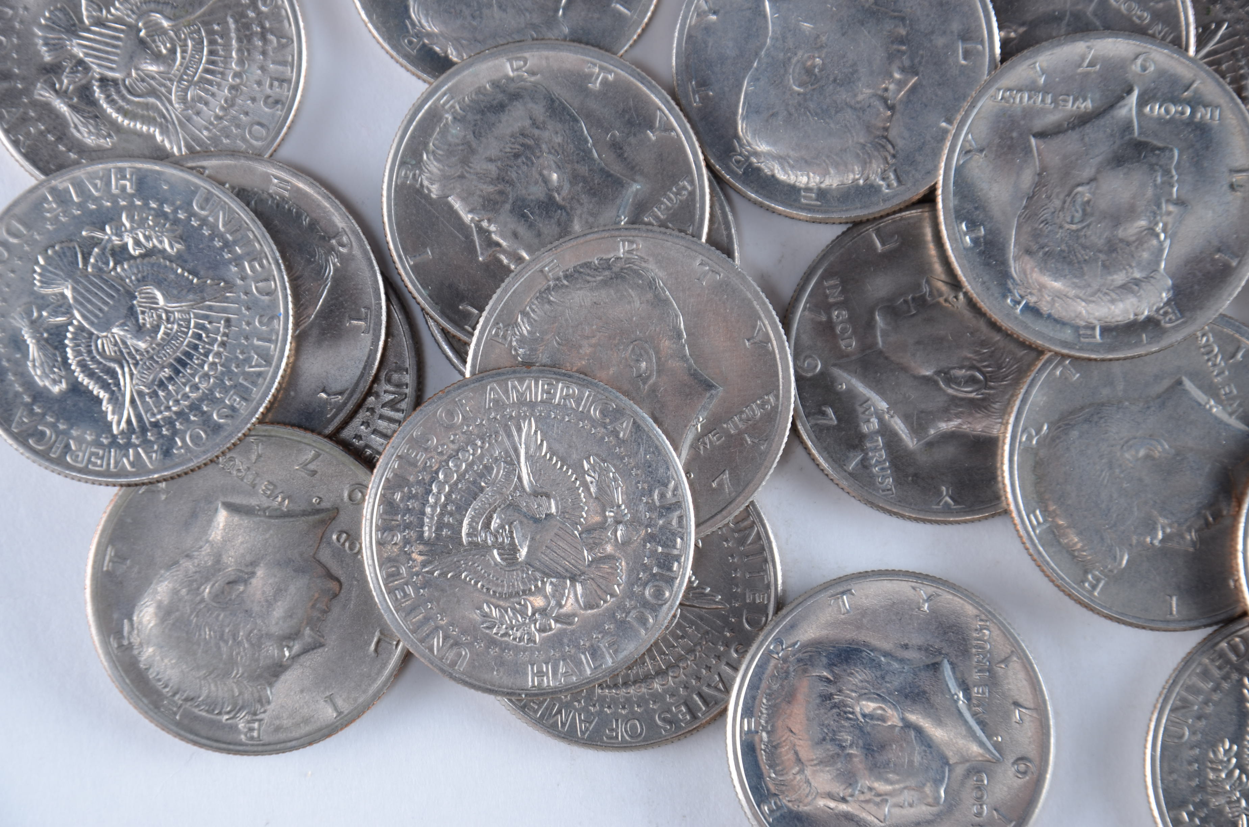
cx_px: 624
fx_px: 5453
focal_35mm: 158
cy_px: 414
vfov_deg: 8.7
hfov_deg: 13.1
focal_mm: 105
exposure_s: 1/160
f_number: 8
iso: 100
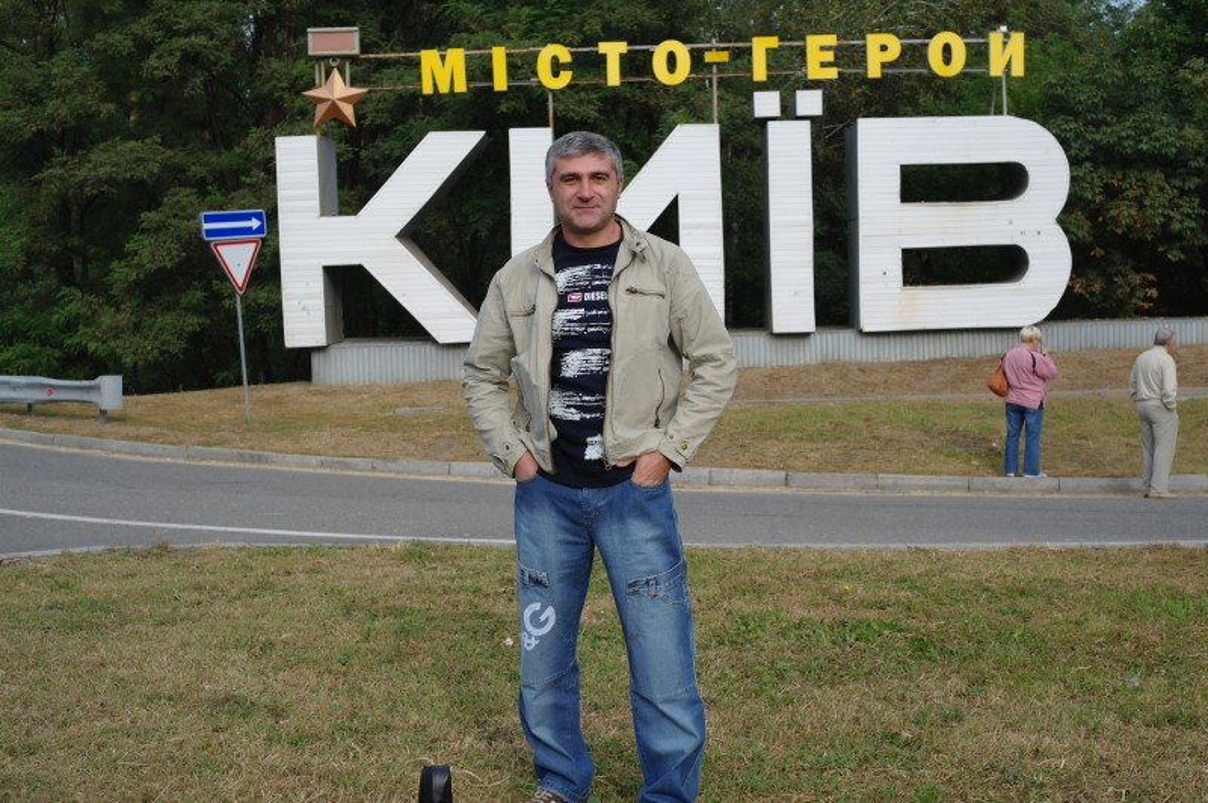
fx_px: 1542
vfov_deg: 29.2
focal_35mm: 46
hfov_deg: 42.8
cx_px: 604
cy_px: 402
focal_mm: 30
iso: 100
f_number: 5.6
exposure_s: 1/200
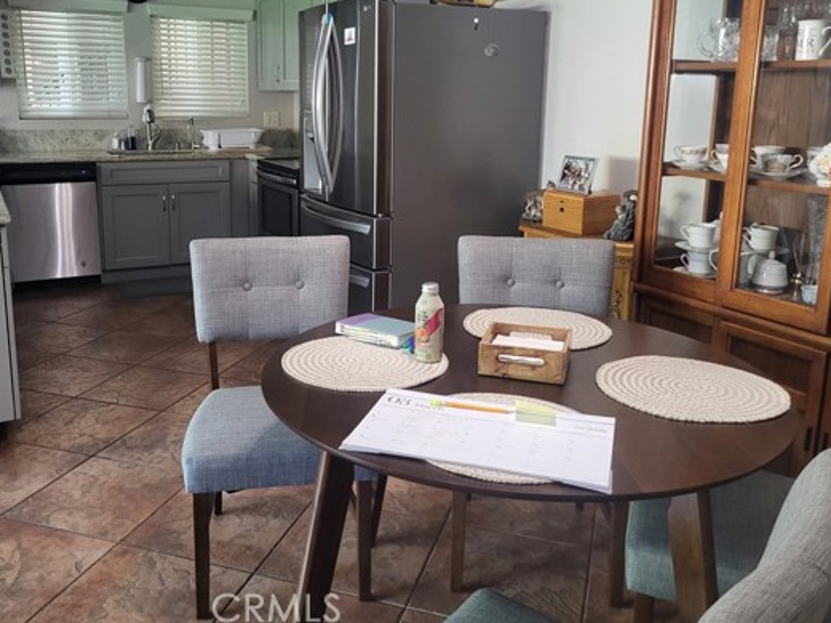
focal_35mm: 32
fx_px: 768
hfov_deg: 56.8
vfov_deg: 43.9
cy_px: 248
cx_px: 392
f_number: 1.8
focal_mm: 5.4
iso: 500
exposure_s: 1/40
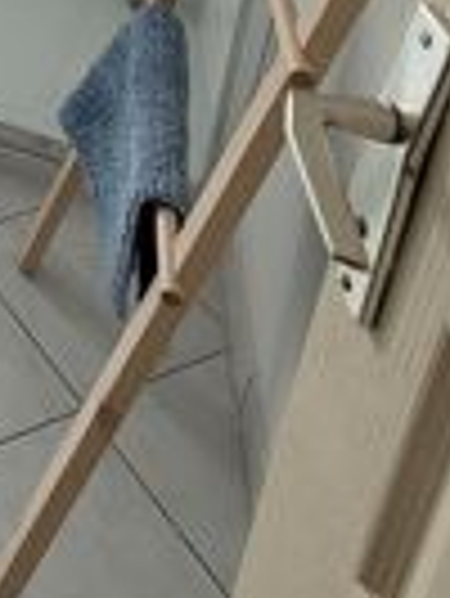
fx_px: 900
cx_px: -358
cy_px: -333
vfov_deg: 25.7
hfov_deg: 20.2
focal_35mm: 52
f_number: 2.2
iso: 100
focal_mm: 1.74
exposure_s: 1/50
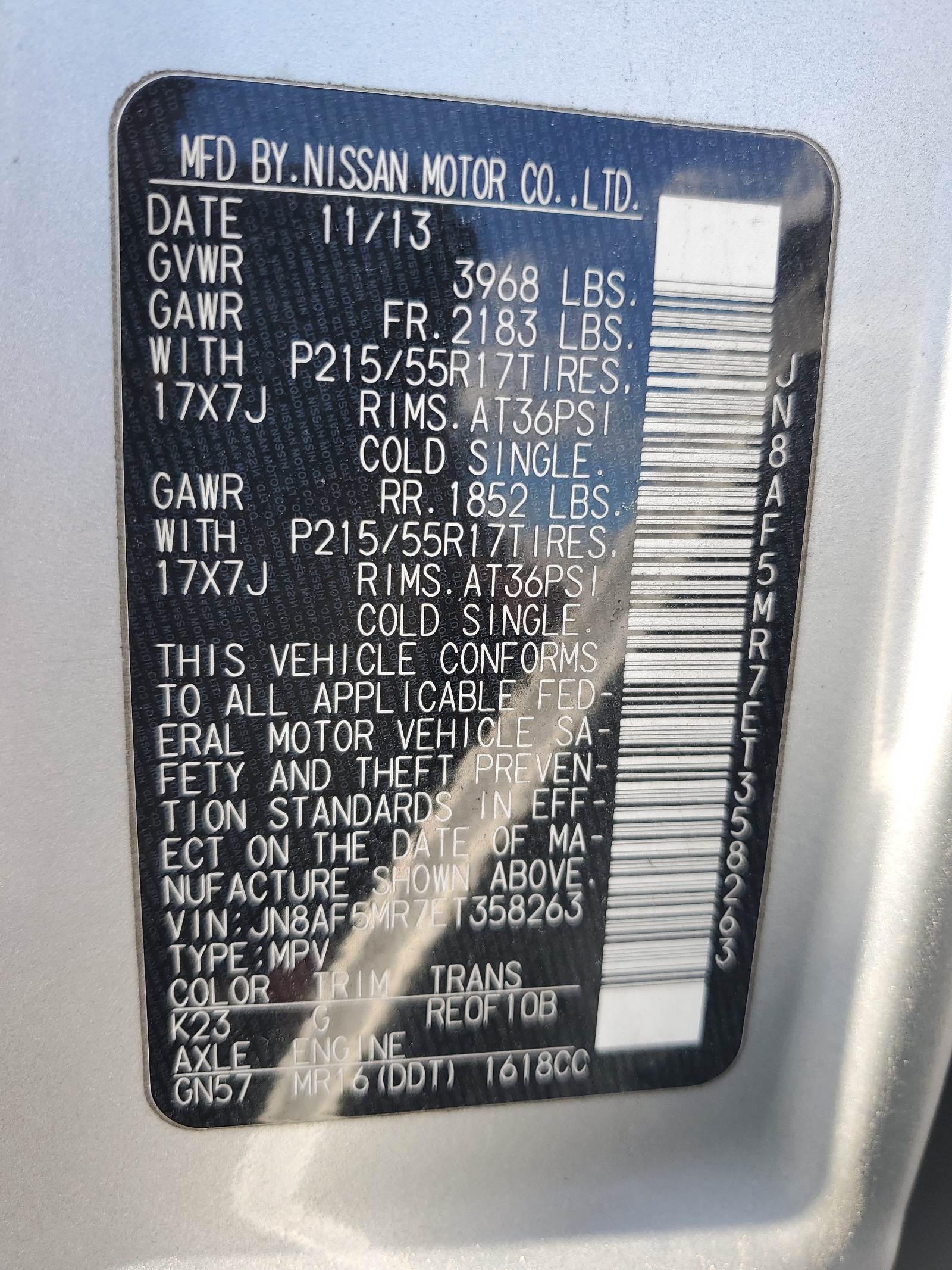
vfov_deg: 67.3
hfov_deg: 53.1
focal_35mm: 26
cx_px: 476
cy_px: 635
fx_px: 953
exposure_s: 1/385
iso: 50
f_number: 1.5
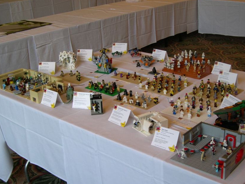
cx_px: 149
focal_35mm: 47
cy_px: 111
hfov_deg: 40.2
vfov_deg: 30.8
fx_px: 333
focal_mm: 8
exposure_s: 1/32.4
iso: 100
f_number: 2.8
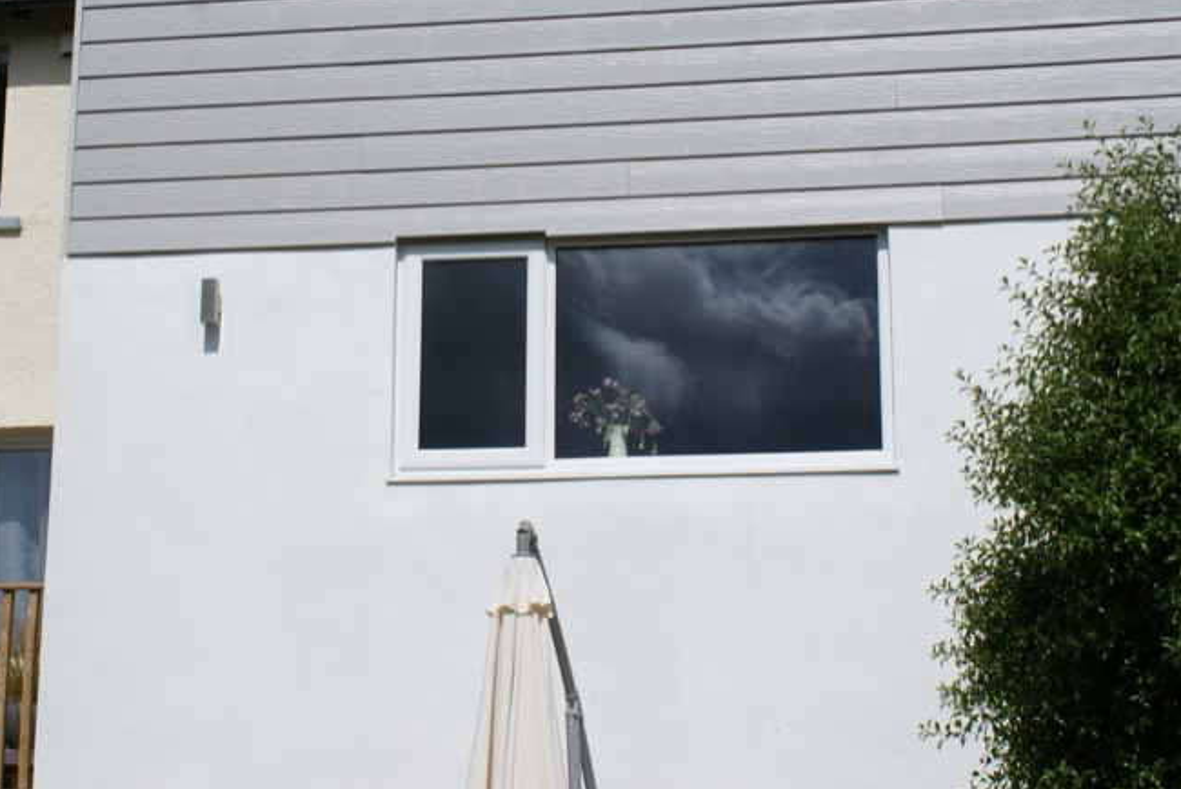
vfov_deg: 16.9
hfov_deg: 25.0
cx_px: 434
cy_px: 251
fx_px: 2651
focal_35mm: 81
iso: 100
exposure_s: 1/250
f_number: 13
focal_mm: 35
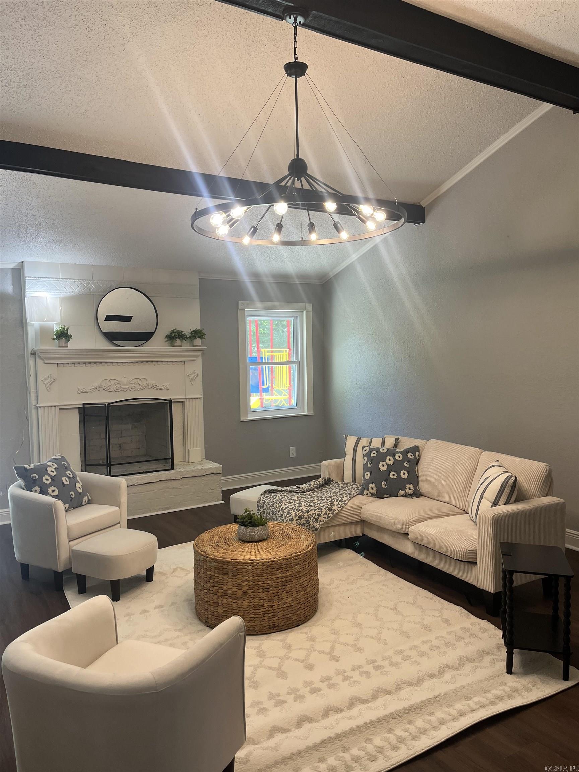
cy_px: 386
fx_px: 580
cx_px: 290
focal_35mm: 26
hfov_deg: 53.1
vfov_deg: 67.3
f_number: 1.6
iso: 125
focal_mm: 5.1
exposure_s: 1/120
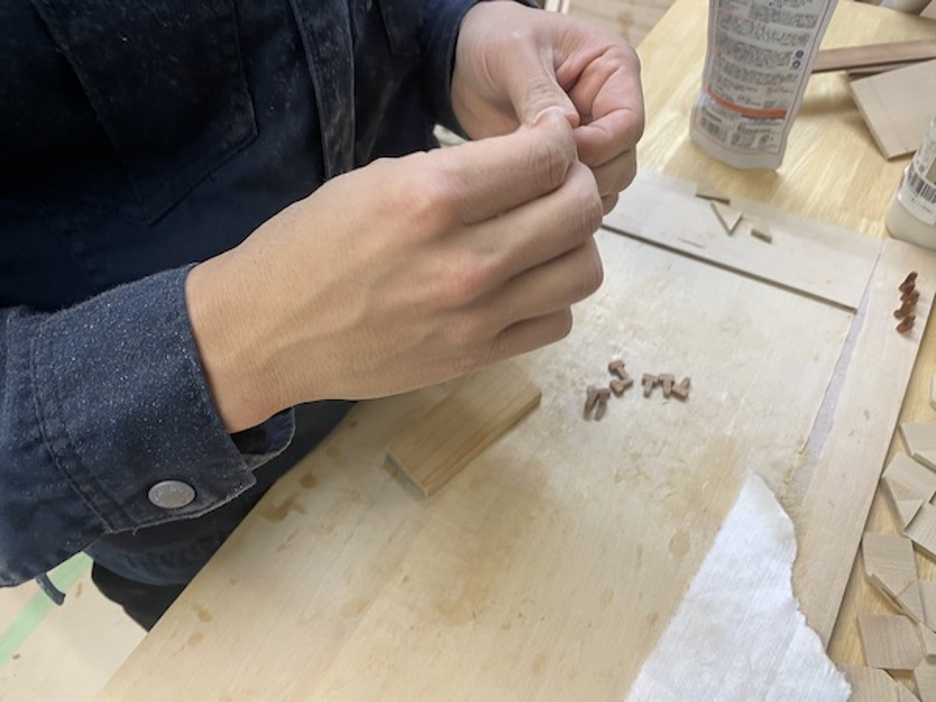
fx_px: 703
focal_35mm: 26
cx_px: 468
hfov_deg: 67.3
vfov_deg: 53.1
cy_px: 351
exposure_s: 1/50
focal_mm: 4.2
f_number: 1.6
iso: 100
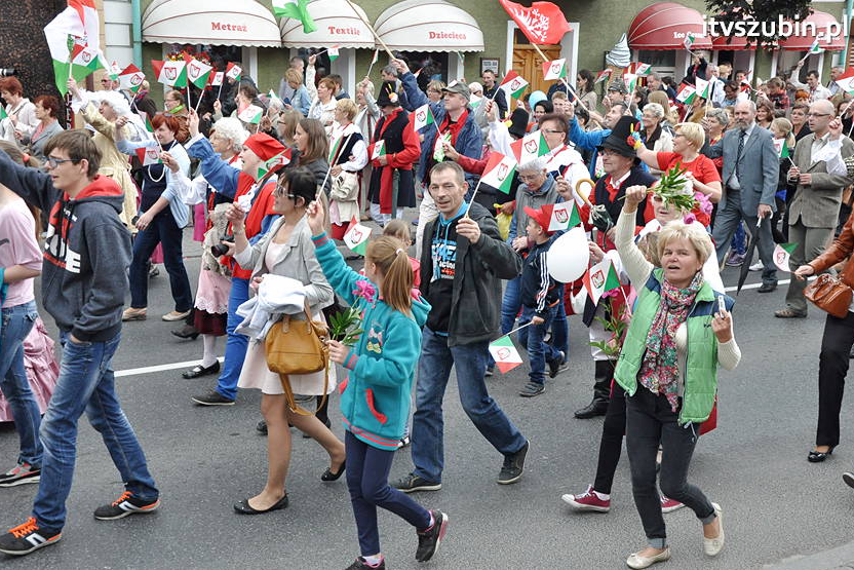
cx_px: 434
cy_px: 282
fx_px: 1163
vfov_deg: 27.5
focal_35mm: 49
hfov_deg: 40.3
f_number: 9
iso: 1250
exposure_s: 1/500
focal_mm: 32
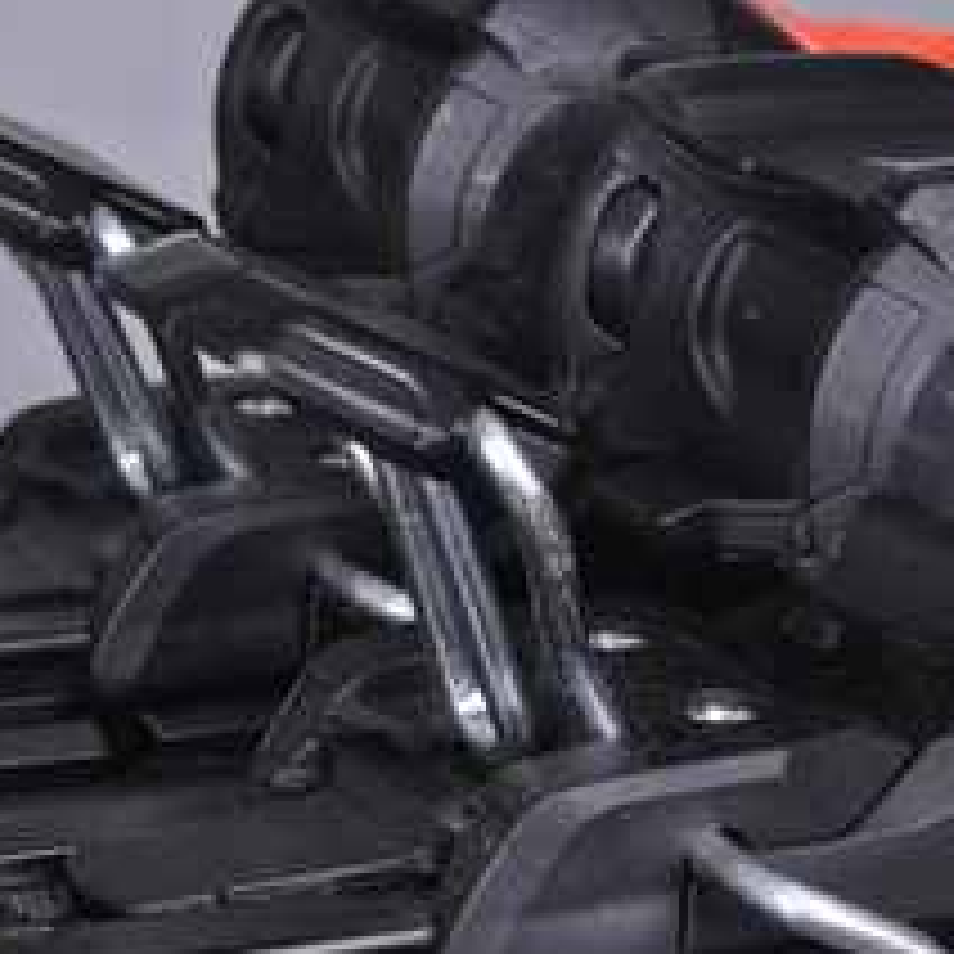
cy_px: 524
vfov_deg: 9.8
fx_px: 5550
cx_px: 742
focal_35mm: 178
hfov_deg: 9.8
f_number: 9.5
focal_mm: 66
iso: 3200
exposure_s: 1/125
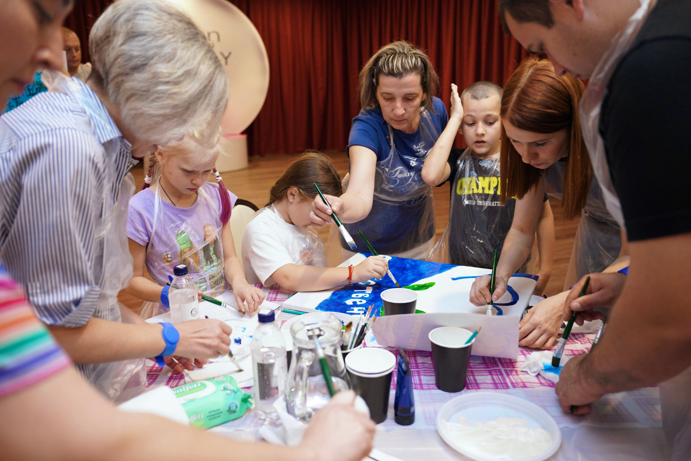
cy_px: 230
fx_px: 537
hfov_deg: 65.5
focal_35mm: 28
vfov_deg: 46.4
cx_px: 346
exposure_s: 1/60
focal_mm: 28
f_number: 2.8
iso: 500
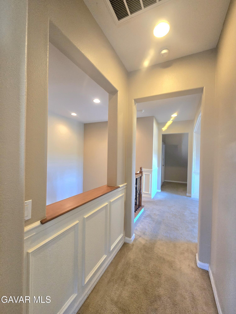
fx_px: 118
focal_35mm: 13
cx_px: 118
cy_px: 157
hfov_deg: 89.9
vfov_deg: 106.2
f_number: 2.2
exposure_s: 1/60.2
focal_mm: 2.2
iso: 500
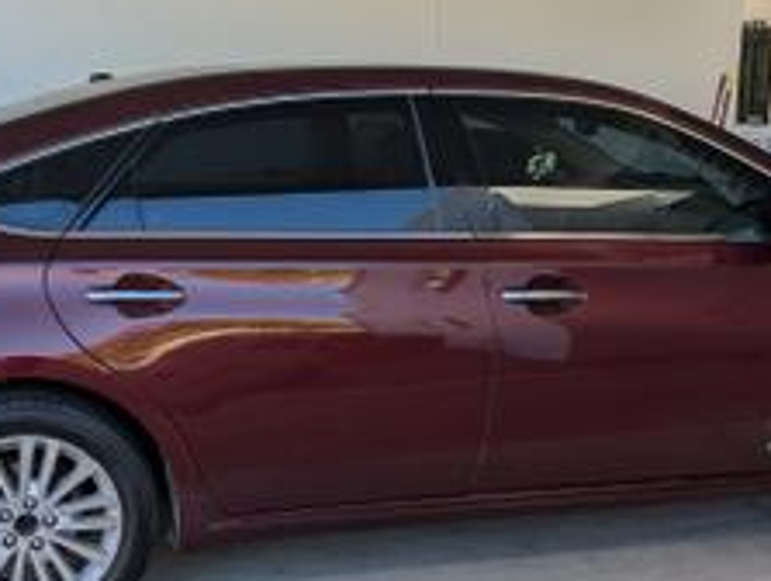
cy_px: 370
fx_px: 1205
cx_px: 377
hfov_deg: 35.5
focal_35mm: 54
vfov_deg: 27.0
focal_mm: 6.9
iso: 17
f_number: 1.68
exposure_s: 1/201
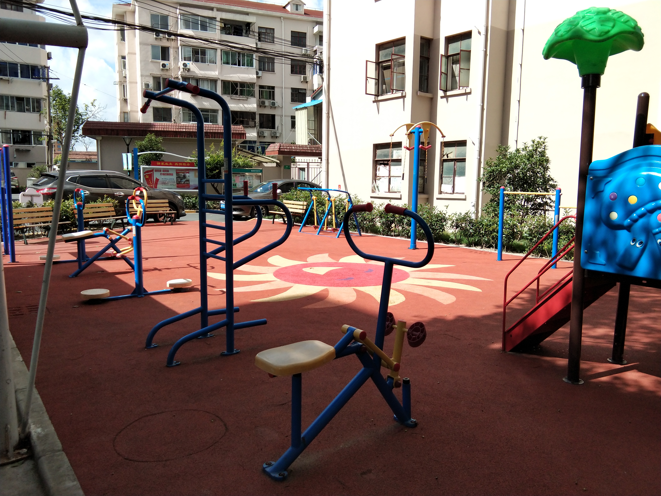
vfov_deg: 45.4
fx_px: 592
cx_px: 330
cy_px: 248
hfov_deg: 58.4
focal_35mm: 31
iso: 50
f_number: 2.2
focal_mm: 3.69
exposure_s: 1/699
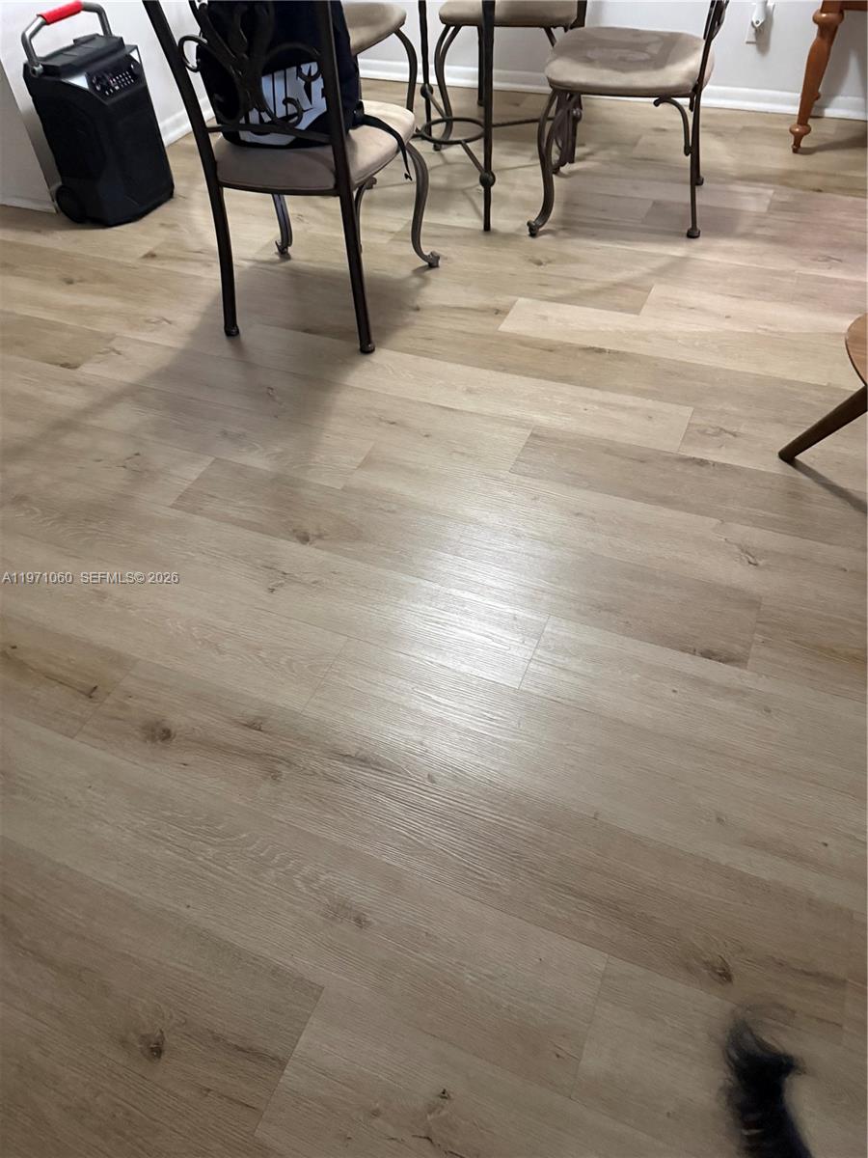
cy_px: 579
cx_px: 434
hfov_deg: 56.8
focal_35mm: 24
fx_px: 802
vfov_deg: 71.6
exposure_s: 1/40
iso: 1000
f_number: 1.78
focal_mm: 6.76
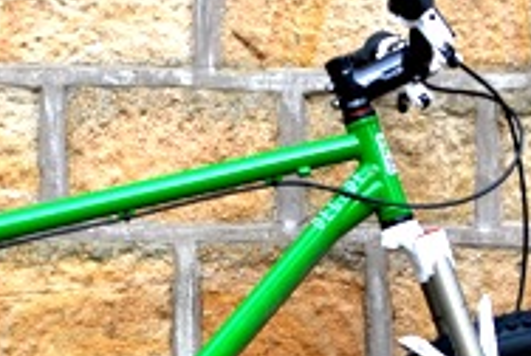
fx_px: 4147
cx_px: 102
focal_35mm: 281
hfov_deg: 7.3
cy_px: 396
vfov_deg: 4.9
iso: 100
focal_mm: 55
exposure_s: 1/80
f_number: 5.6
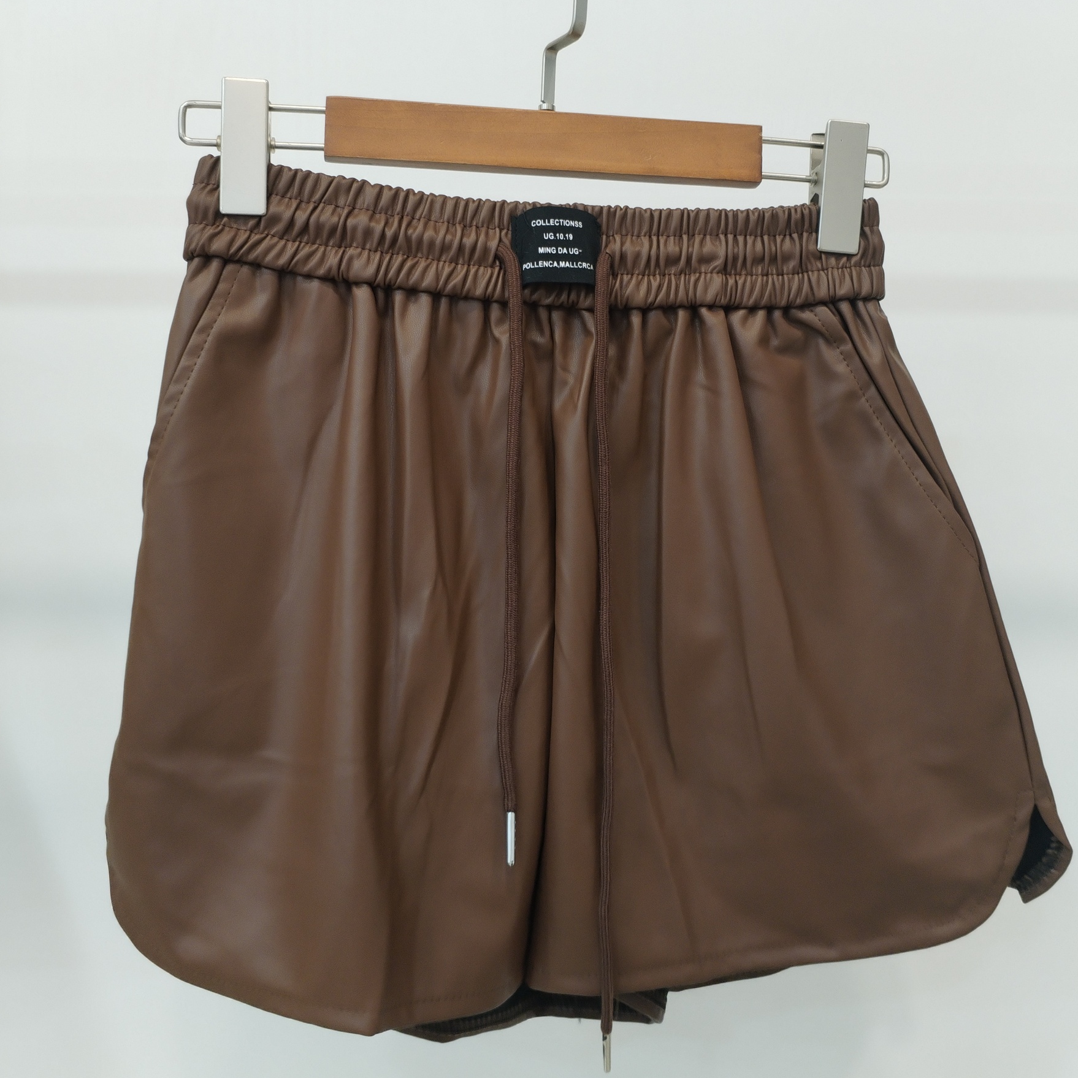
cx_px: 547
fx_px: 1233
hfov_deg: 47.2
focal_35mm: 35
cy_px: 518
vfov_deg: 47.2
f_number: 1.8
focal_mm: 4.75
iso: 348
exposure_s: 1/40
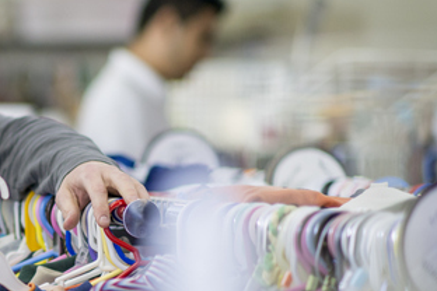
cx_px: -45
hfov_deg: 10.3
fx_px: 2391
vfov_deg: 7.0
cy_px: 210
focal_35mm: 197
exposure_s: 1/250
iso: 500
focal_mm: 85
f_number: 1.8
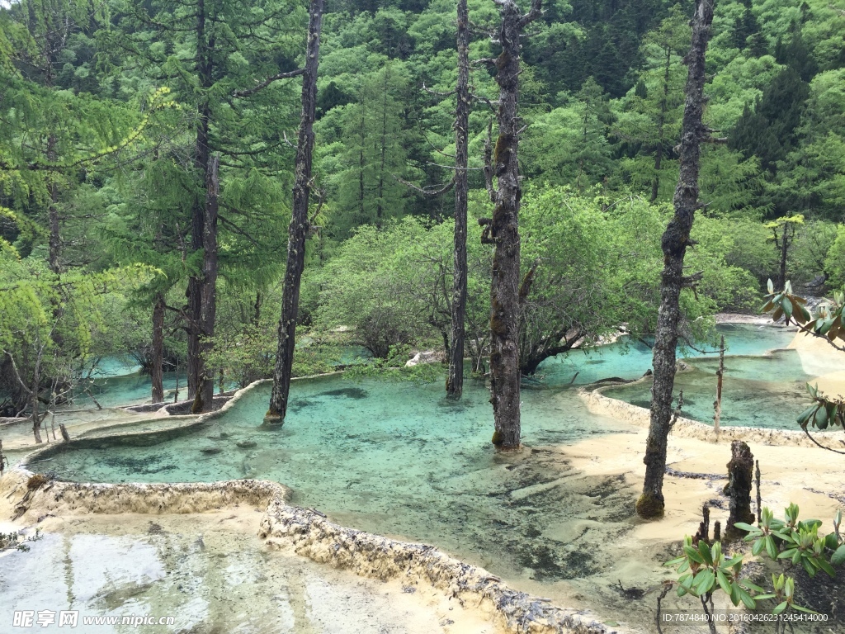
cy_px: 317
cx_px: 422
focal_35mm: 29
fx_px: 708
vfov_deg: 48.2
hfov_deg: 61.7
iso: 32
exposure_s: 1/732
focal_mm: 4.15
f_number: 2.2
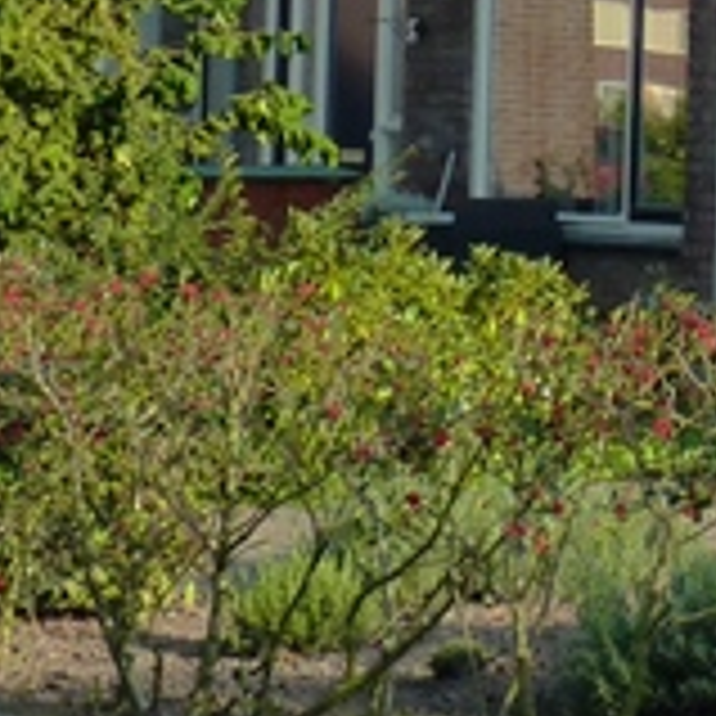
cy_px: -572
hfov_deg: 8.5
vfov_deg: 8.7
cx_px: 1464
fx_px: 4540
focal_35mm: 194
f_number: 4
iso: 125
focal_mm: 6
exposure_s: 1/250
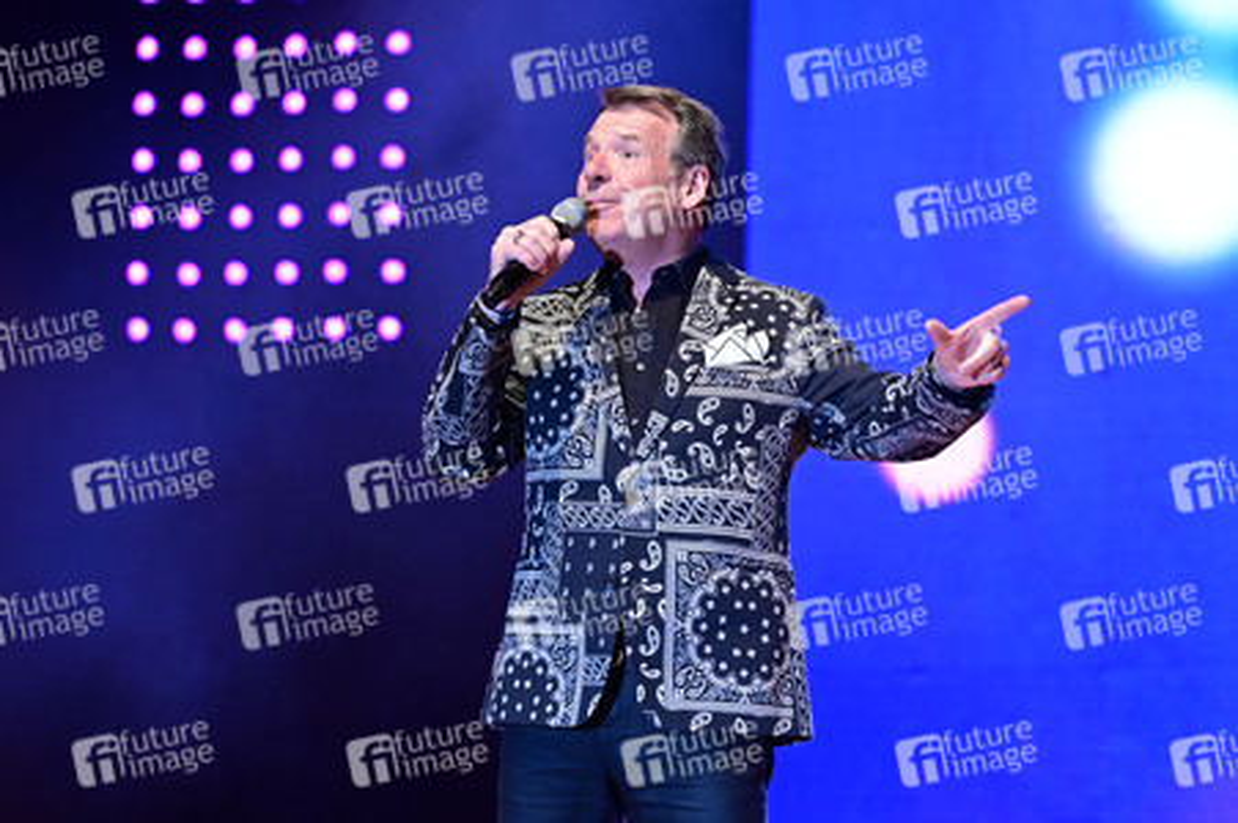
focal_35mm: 200
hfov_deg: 10.3
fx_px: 6873
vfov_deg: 6.9
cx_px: 619
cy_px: 412
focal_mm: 200
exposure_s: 1/200
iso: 2500
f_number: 3.2
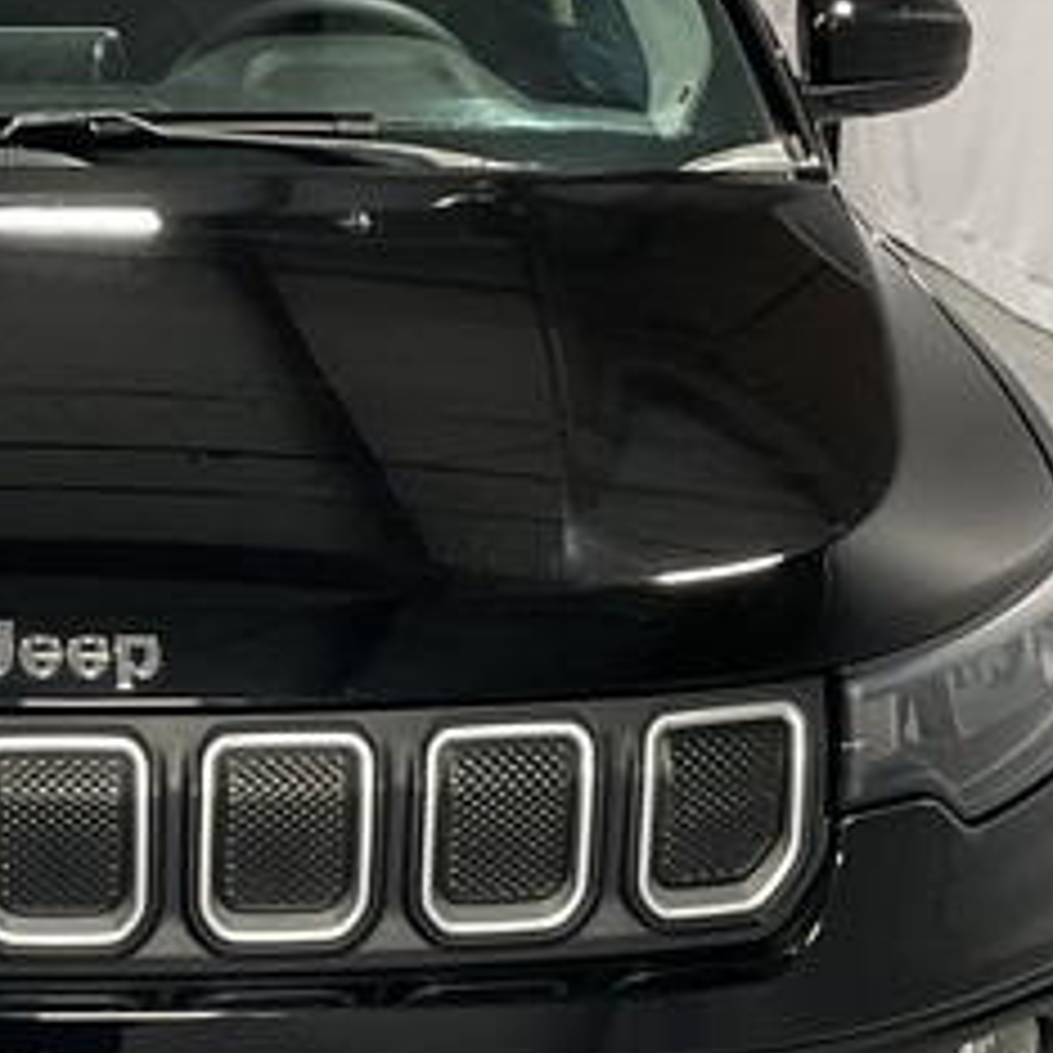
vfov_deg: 16.5
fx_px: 3614
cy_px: 688
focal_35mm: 105
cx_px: 27
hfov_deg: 16.3
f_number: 1.8
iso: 50
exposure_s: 1/60
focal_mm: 3
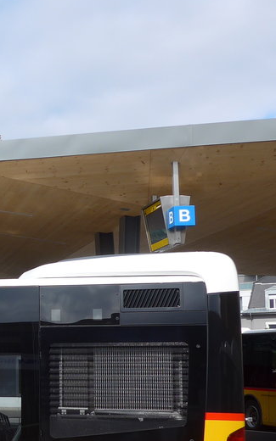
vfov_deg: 28.6
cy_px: 321
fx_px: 854
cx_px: -212
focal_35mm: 71
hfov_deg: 15.8
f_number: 2.8
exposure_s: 1/1600
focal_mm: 6
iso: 80
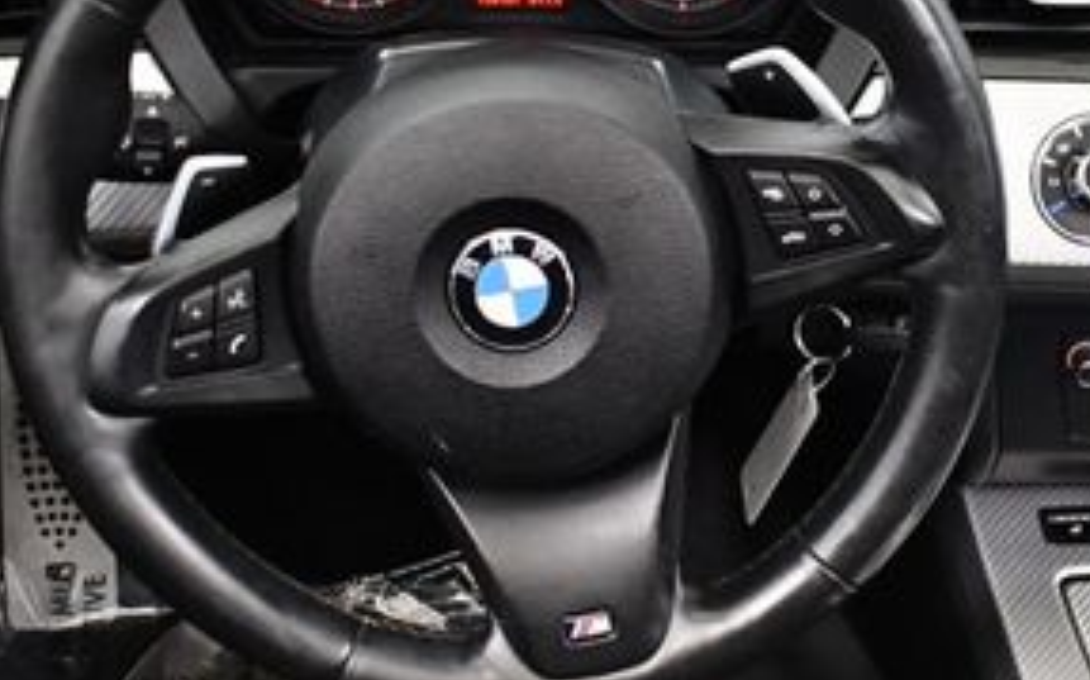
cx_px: 904
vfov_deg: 15.9
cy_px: 410
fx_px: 2434
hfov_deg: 24.7
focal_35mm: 82
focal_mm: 18
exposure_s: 1/80
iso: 3200
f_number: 3.5
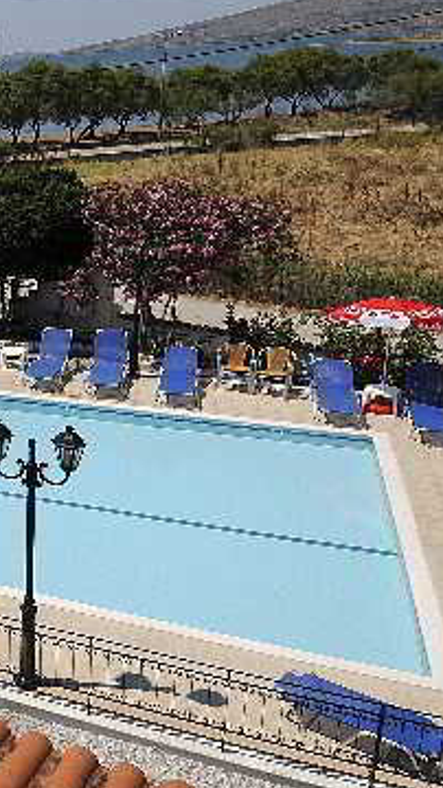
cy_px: 286
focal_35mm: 42
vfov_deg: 47.8
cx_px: -393
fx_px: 877
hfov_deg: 19.5
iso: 200
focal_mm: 12
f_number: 9
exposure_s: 1/1000
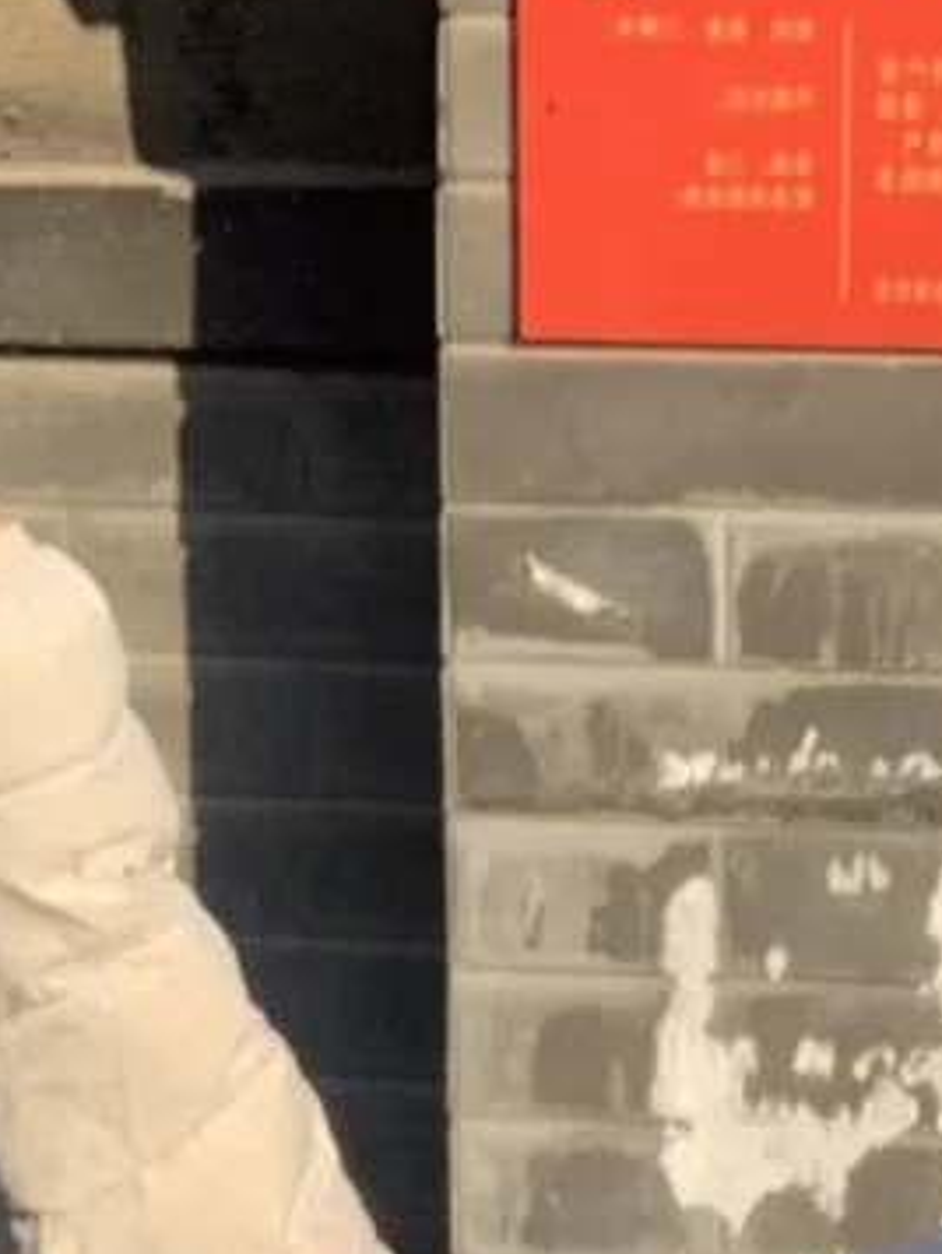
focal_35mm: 129
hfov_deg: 11.3
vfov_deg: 13.7
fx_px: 4678
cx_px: 1037
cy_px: 2255
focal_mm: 2.87
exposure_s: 1/451
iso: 16
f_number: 2.2
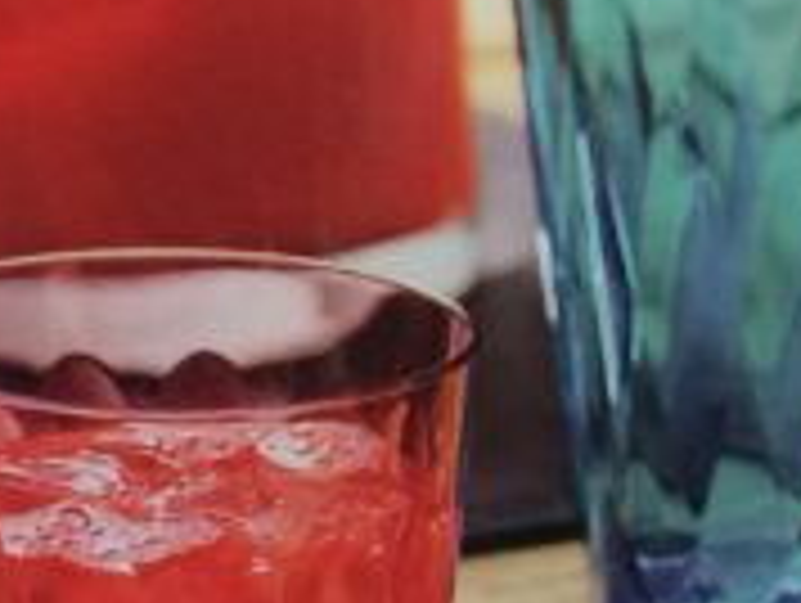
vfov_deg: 11.9
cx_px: 792
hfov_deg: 15.5
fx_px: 2896
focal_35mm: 125
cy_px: 288
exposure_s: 1/33
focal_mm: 4.15
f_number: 2.2
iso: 160
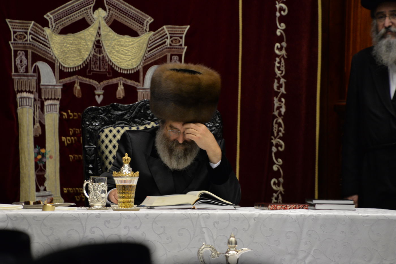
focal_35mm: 300
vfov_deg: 4.6
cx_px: 198
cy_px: 132
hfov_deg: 6.9
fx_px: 3300
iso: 1600
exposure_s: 1/80
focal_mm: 300
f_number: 6.3
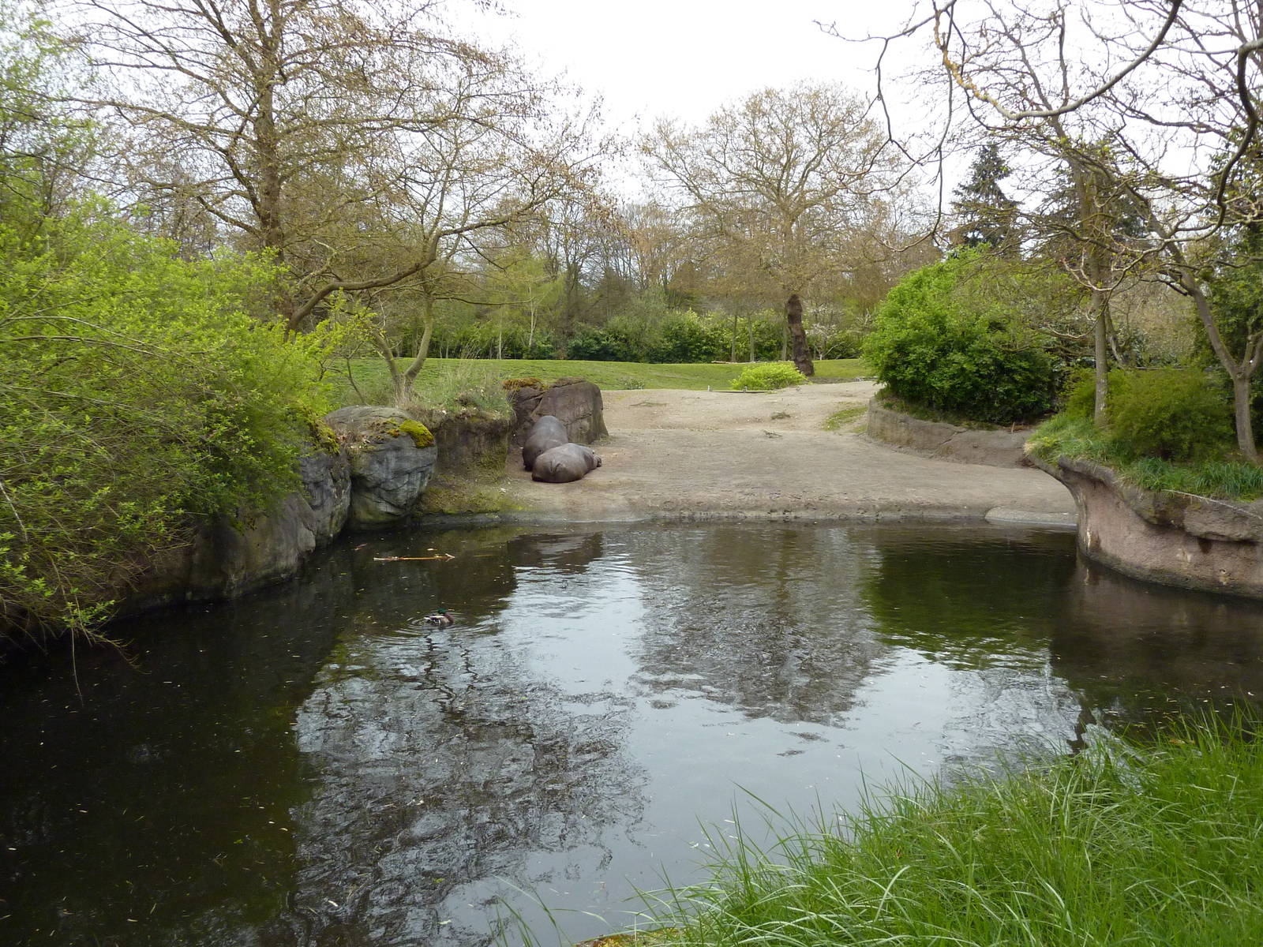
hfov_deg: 61.7
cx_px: 632
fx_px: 1058
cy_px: 474
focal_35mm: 29
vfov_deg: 48.2
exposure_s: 1/500
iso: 200
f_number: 3.4
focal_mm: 4.7
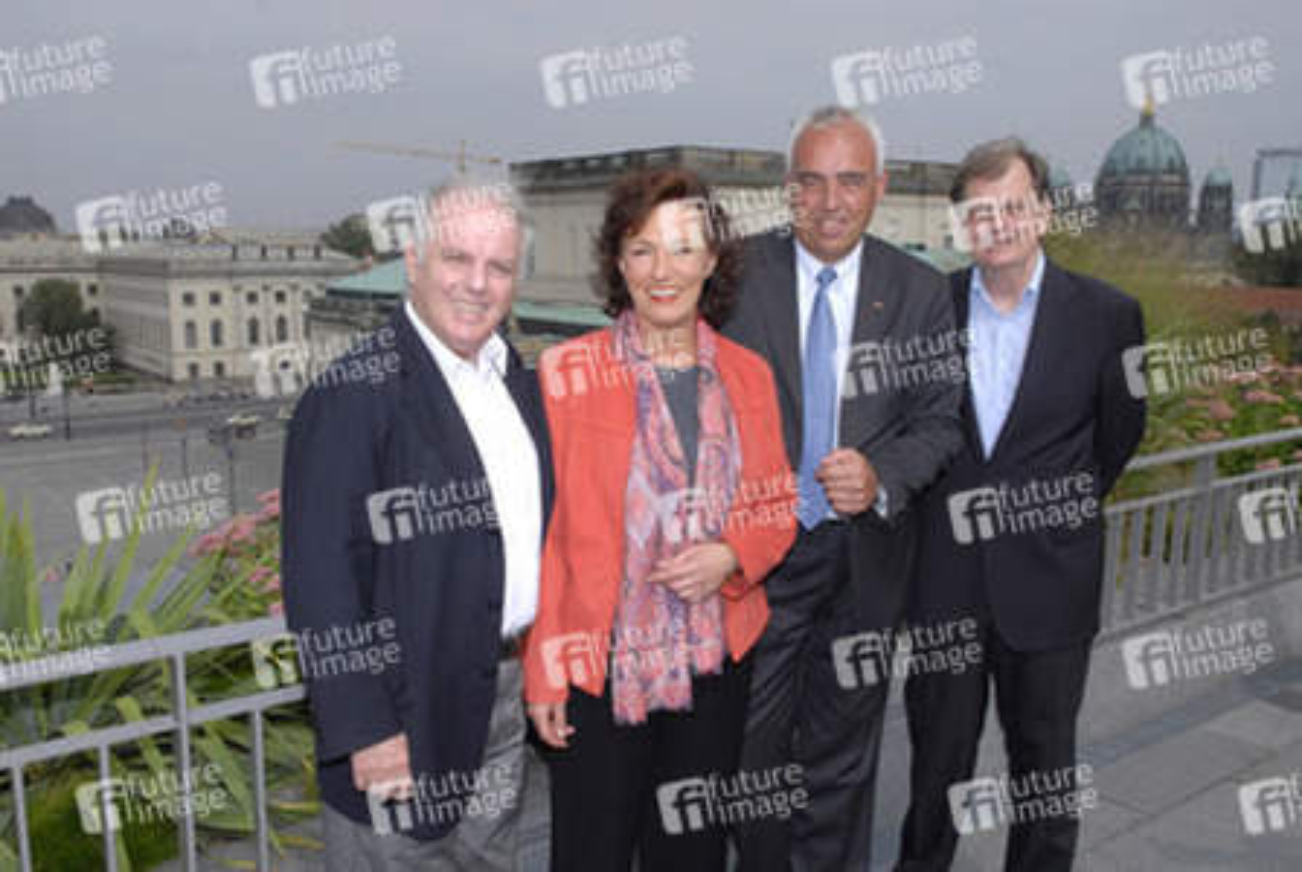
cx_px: 651
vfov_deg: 40.1
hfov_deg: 57.2
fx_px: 1195
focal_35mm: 33
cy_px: 436
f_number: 13
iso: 200
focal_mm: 22
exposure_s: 1/250
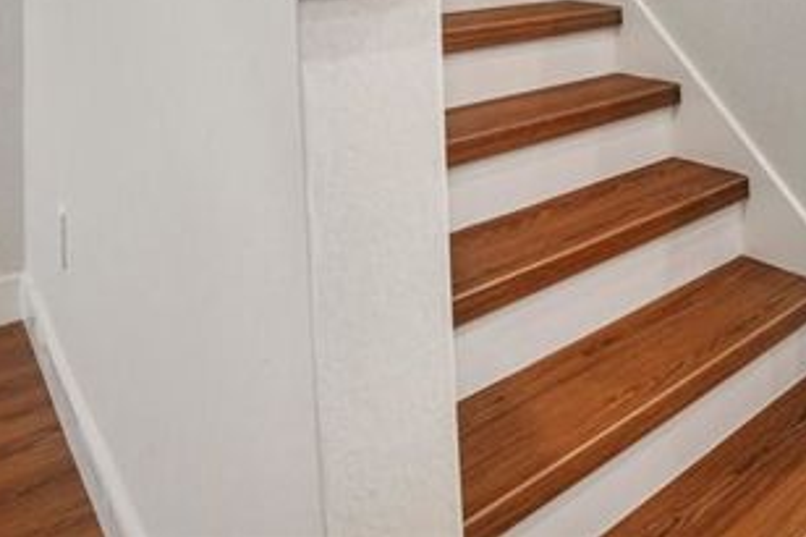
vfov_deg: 34.5
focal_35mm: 32
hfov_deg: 44.3
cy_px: -75
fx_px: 716
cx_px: 894
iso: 400
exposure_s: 1/25
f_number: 8
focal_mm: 14
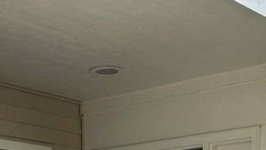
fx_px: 656
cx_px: 129
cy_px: 302
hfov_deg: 22.9
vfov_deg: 11.7
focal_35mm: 93
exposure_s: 1/763
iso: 50
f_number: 1.5
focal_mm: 5.7
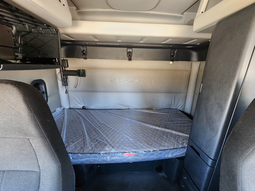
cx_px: 128
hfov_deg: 106.2
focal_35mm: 13
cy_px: 96
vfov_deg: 89.9
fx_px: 96
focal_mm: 2.2
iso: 500
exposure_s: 1/30
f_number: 2.2
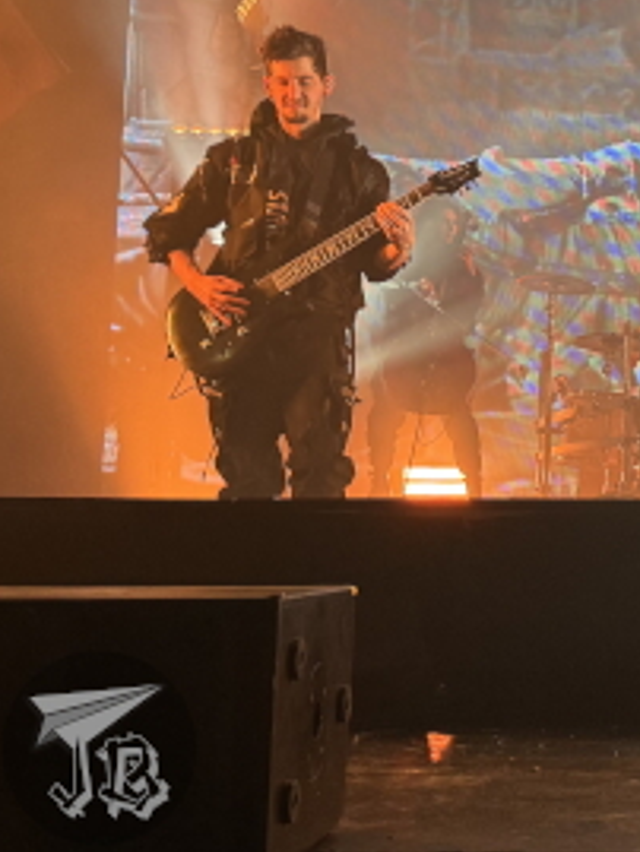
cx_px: 849
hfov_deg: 25.3
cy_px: 225
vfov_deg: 38.0
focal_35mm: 49
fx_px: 1207
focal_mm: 6.76
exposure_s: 1/63
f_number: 1.78
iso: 160
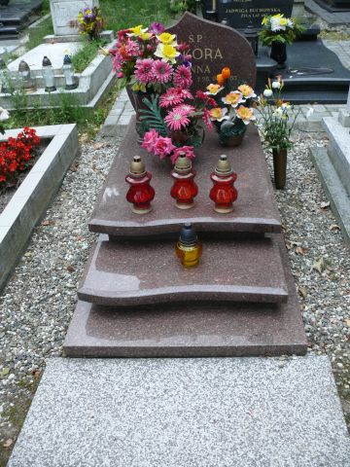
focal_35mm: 35
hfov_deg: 40.7
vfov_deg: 52.6
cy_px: 234
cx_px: 175
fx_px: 472
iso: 100
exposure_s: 1/80
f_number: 2.8
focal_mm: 7.4
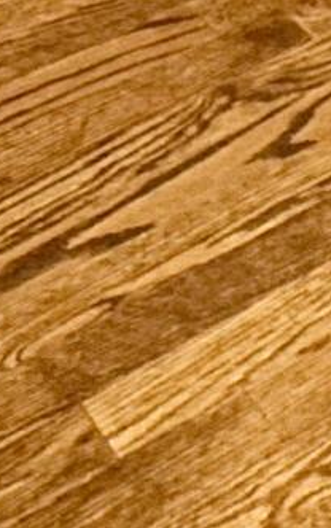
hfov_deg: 9.6
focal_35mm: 134
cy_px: -1011
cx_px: 455
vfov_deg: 10.9
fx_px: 1931
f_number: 2.2
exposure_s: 1/60
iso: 250
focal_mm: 2.22
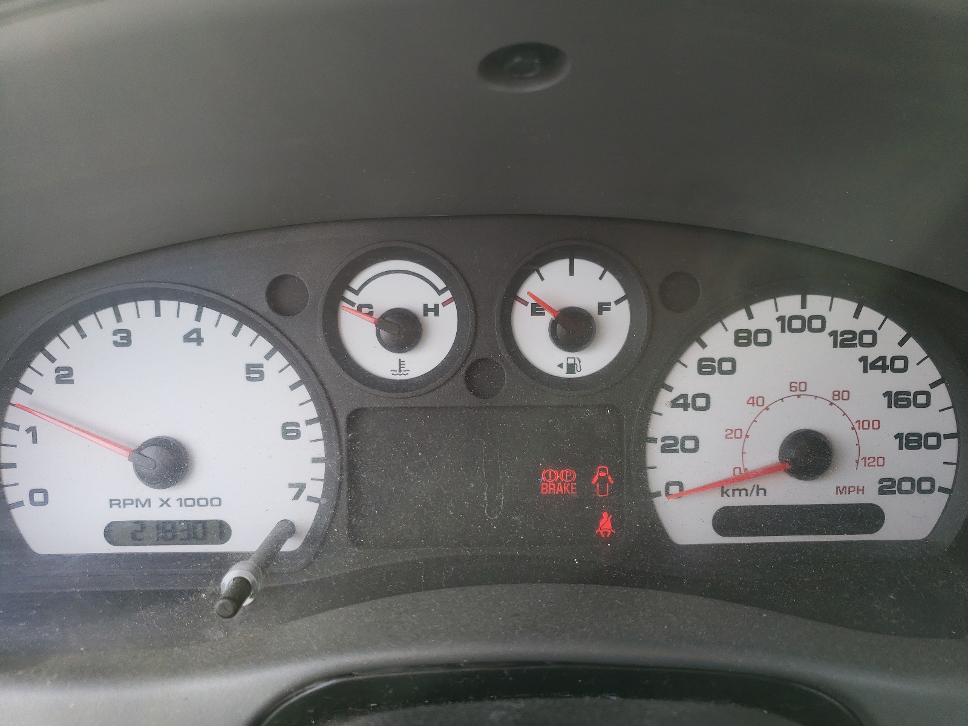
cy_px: 363
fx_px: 727
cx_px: 484
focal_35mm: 26
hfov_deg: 67.3
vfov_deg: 53.1
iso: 51
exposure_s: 1/120
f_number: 1.5
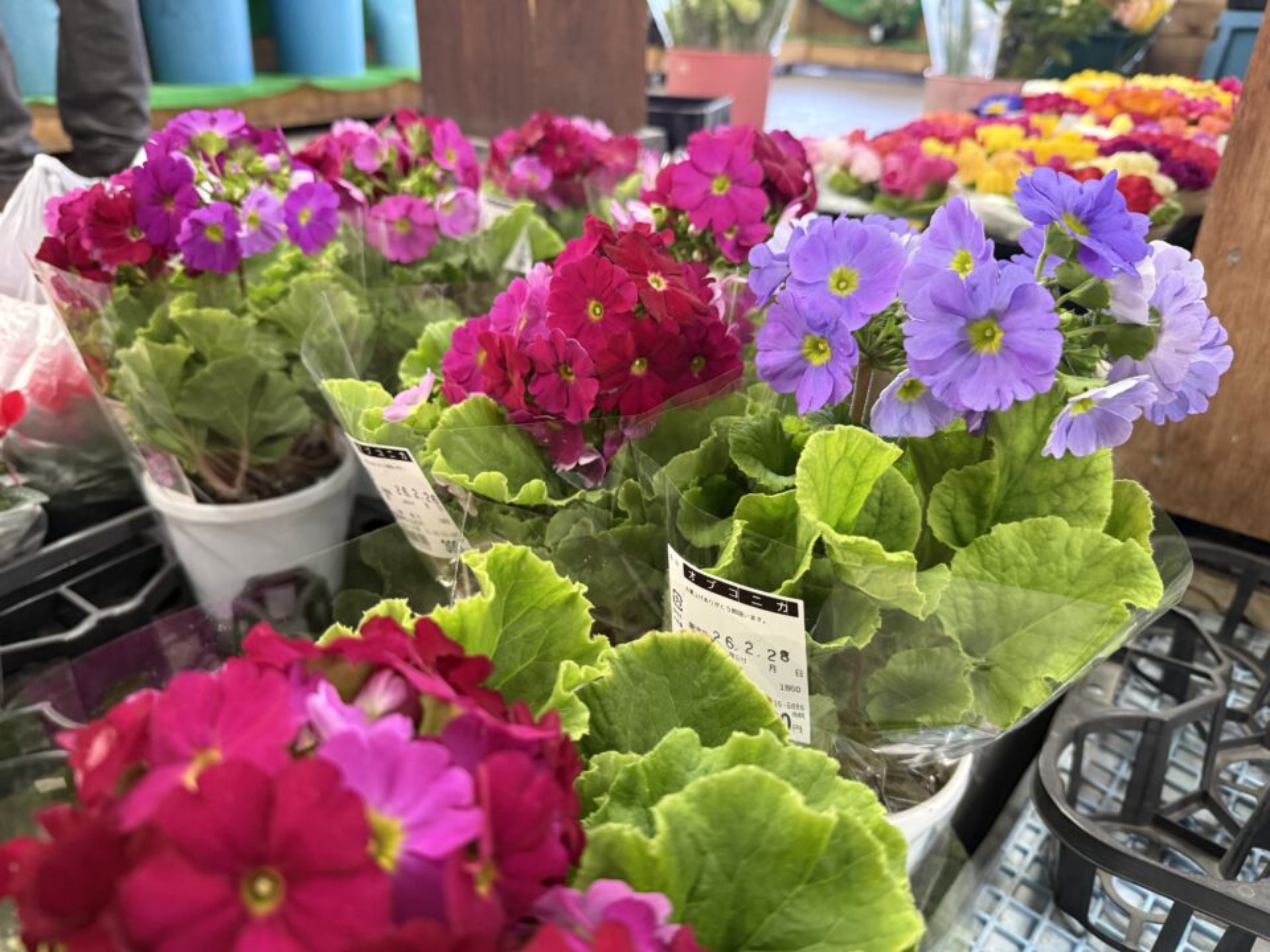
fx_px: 881
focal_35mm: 24
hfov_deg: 71.6
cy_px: 476
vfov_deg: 56.8
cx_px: 635
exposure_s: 1/60
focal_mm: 6.76
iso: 400
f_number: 1.78
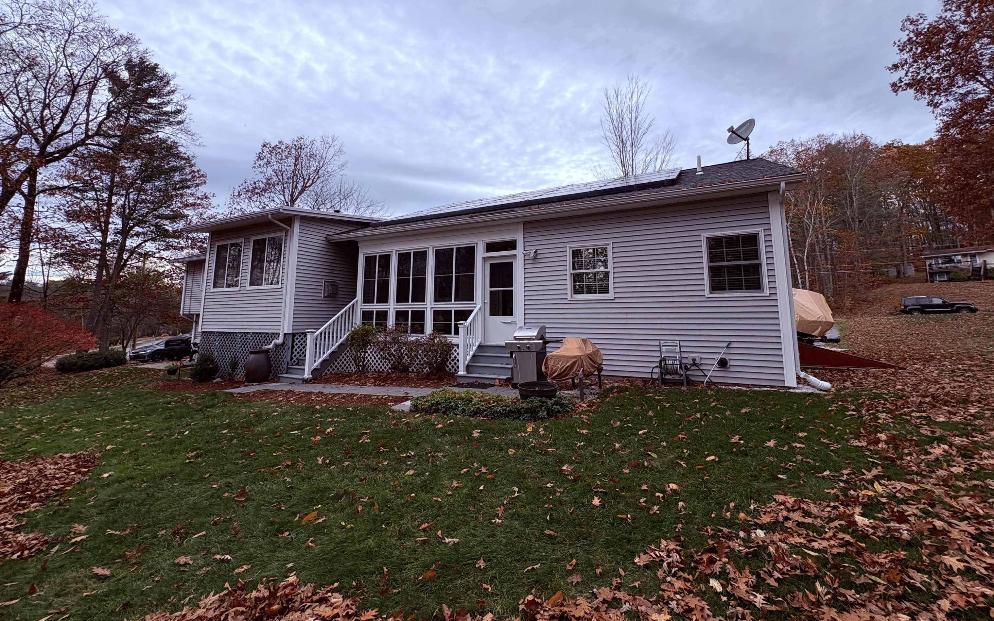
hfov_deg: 101.5
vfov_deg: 74.3
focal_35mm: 15
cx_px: 500
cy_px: 261
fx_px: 406
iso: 40
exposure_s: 1/831
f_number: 2.2
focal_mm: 2.22
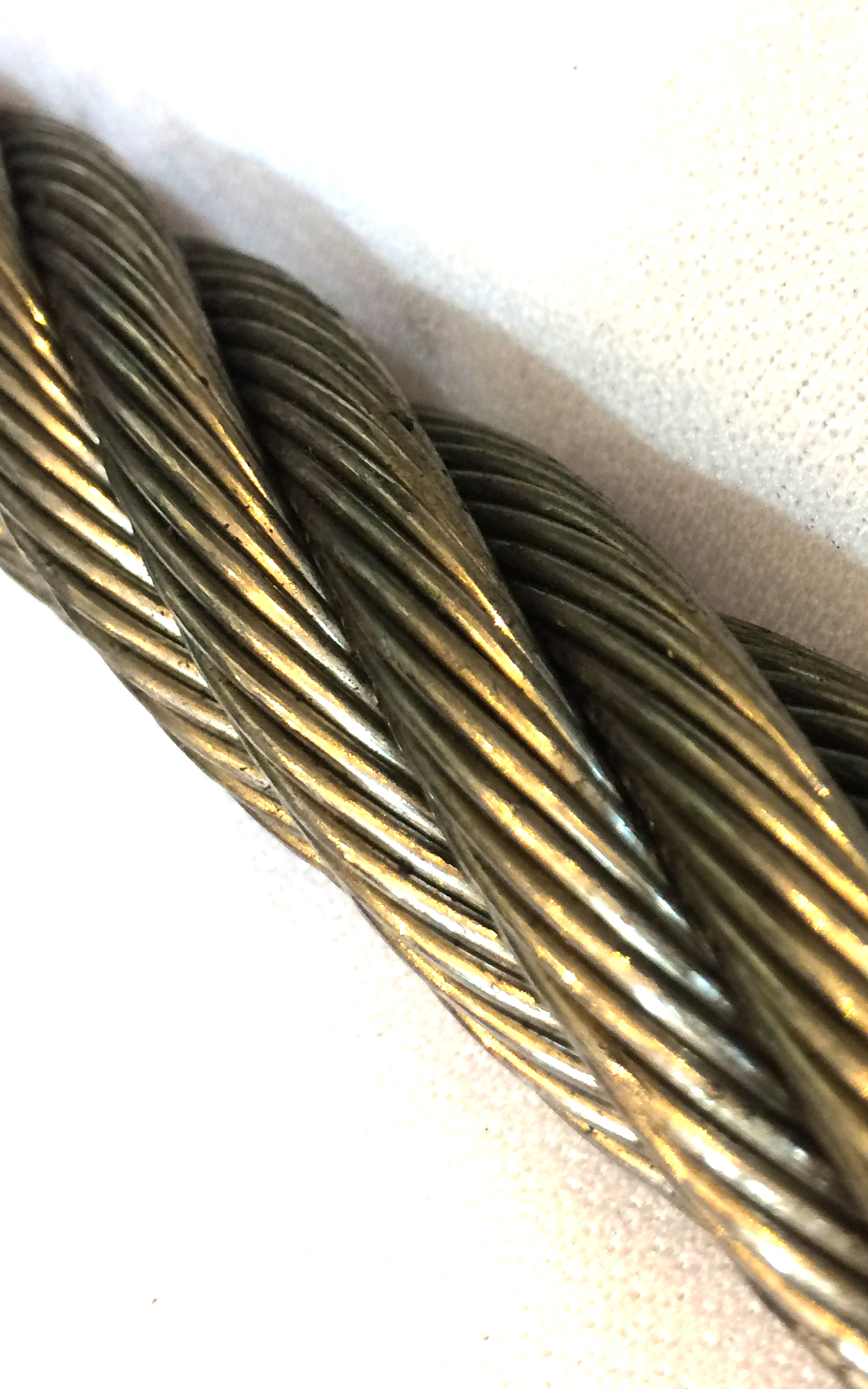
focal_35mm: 42
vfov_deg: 47.2
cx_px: 723
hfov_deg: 29.7
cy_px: 688
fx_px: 1590
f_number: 2.2
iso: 64
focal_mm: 4.15
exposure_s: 1/30
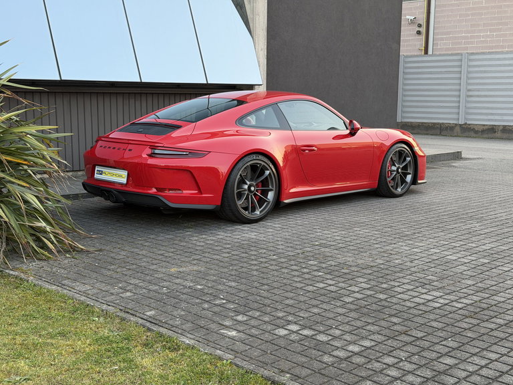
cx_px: 256
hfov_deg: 39.7
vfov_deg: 30.3
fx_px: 711
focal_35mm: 48
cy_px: 192
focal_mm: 6.76
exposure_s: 1/160
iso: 80
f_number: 1.78
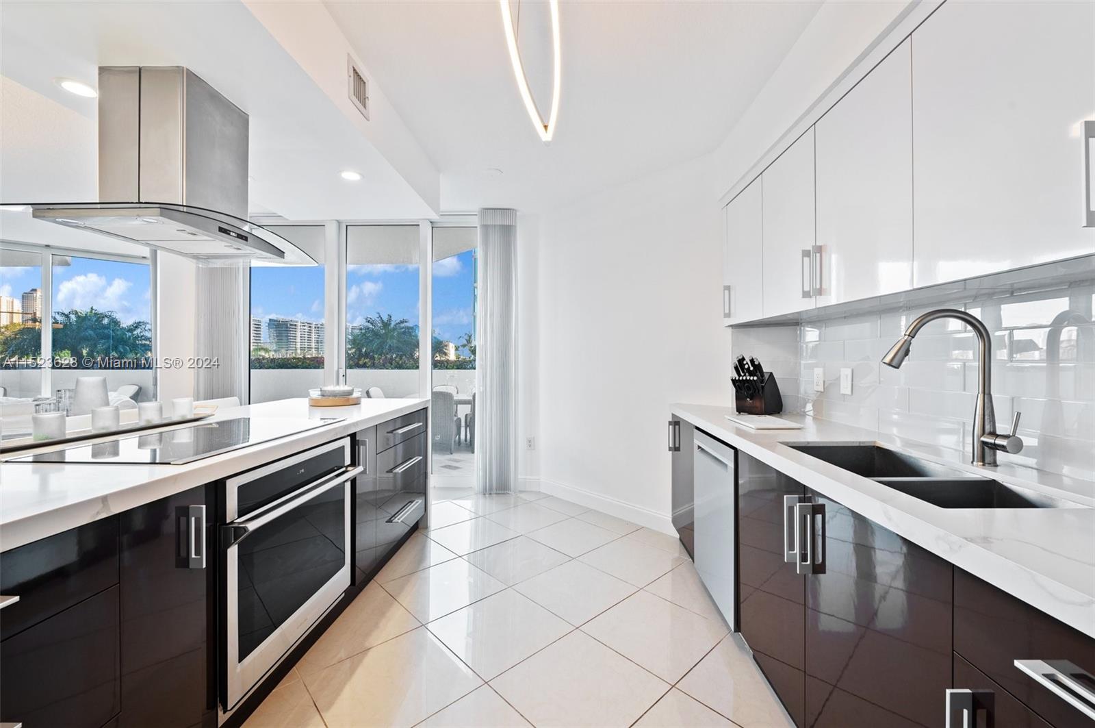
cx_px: 548
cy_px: 364
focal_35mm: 14
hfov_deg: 104.3
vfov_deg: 81.1
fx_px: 425
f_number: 8
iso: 200
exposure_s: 1/6
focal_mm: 14
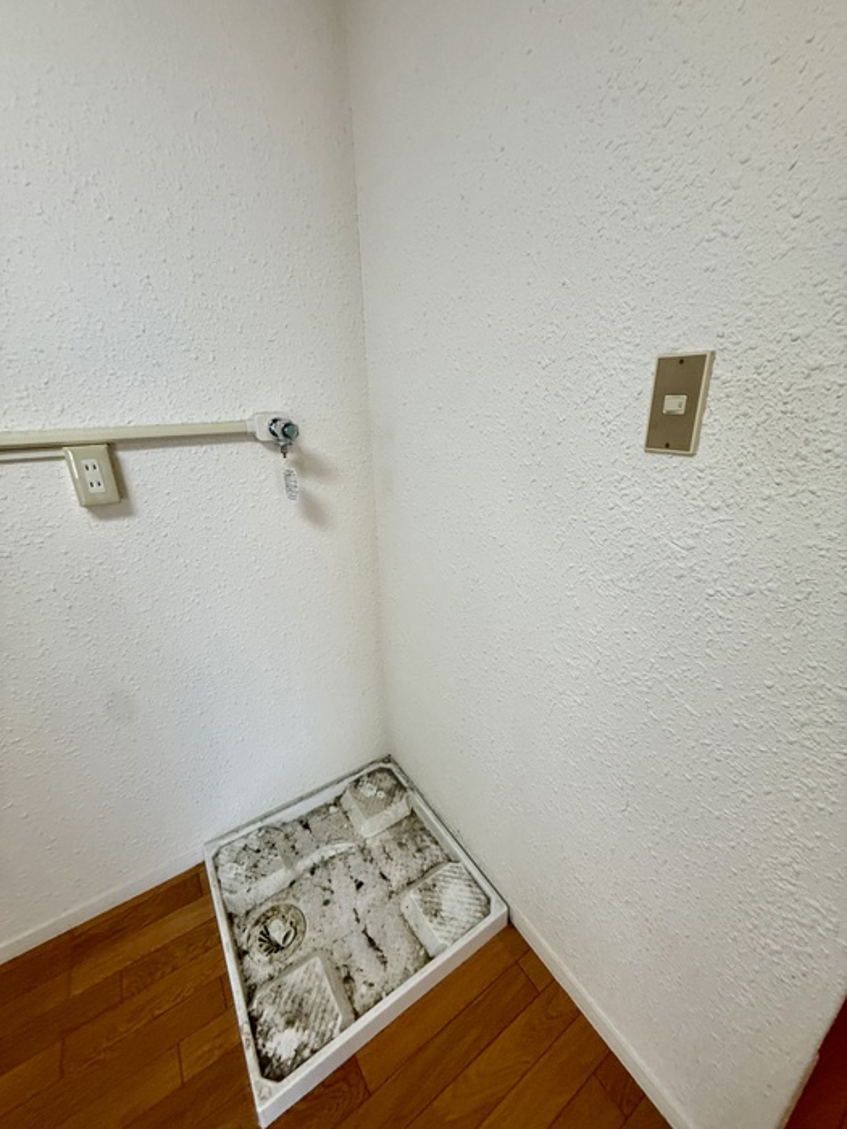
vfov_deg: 102.1
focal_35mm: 14
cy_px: 564
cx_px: 424
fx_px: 457
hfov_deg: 85.7
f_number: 2.2
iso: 200
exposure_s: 1/50
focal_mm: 2.22
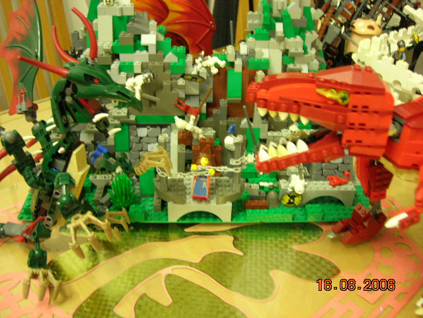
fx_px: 464
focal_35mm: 38
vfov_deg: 37.7
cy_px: 159
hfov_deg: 49.0
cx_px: 212
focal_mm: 7.8
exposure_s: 1/3.6
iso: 118
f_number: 2.8
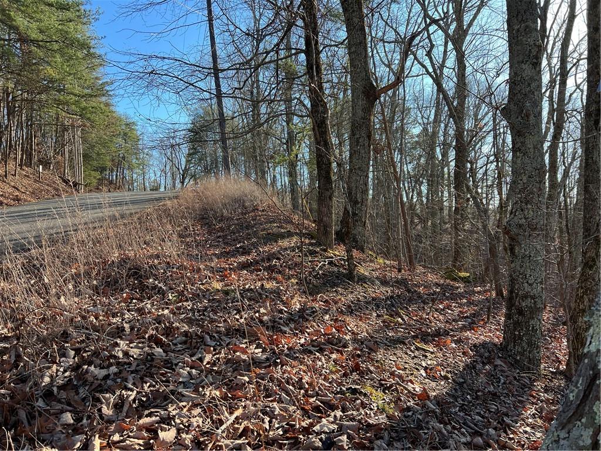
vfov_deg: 53.1
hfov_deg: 67.3
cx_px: 300
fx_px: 451
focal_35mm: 26
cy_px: 226
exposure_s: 1/646
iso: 50
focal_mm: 5.7
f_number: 1.5
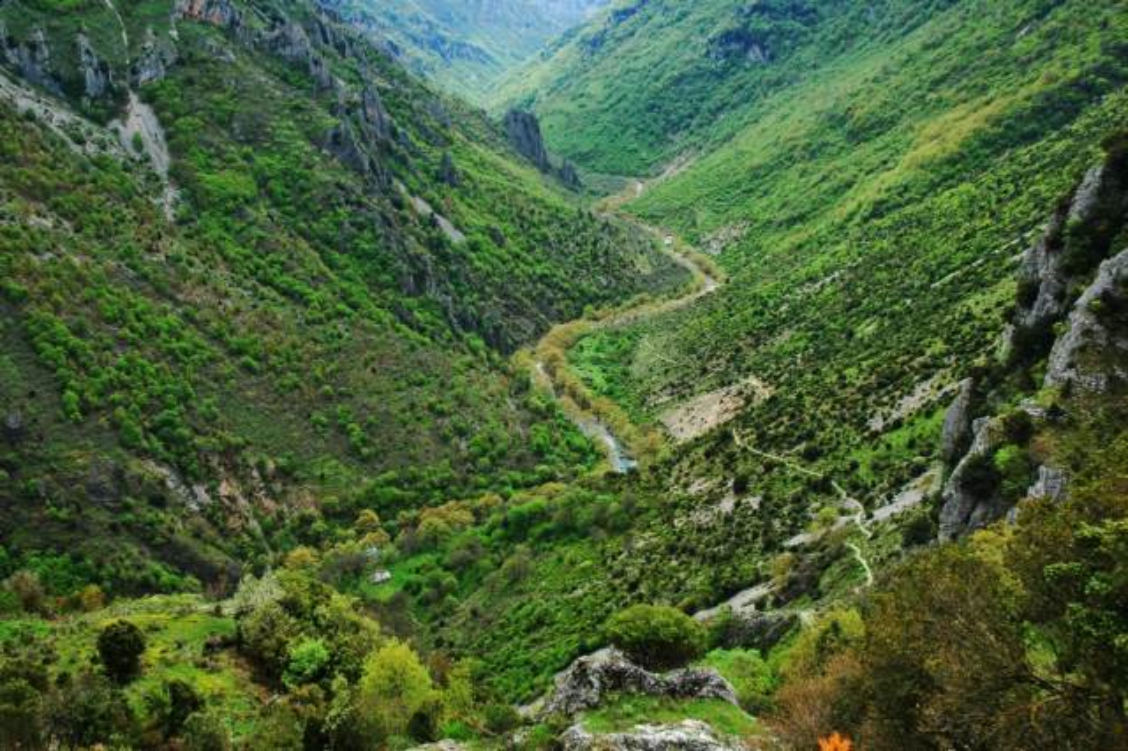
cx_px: 564
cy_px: 376
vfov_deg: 36.8
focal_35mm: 36
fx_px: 1127
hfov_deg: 53.2
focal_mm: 24
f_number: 8
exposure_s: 1/250
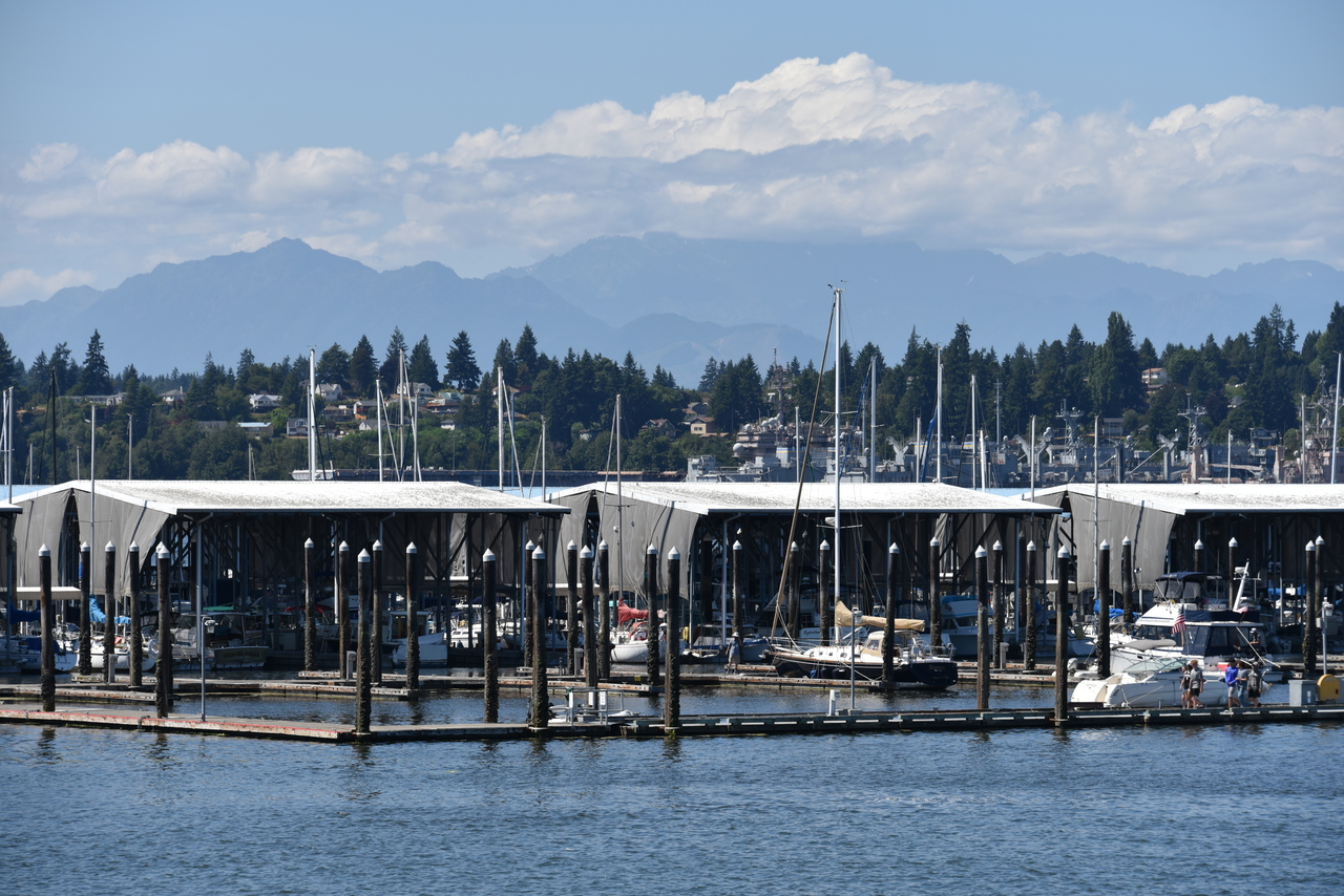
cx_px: 672
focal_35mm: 160
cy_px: 448
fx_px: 5974
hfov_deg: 12.8
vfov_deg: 8.6
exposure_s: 1/320
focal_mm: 160
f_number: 9
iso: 100
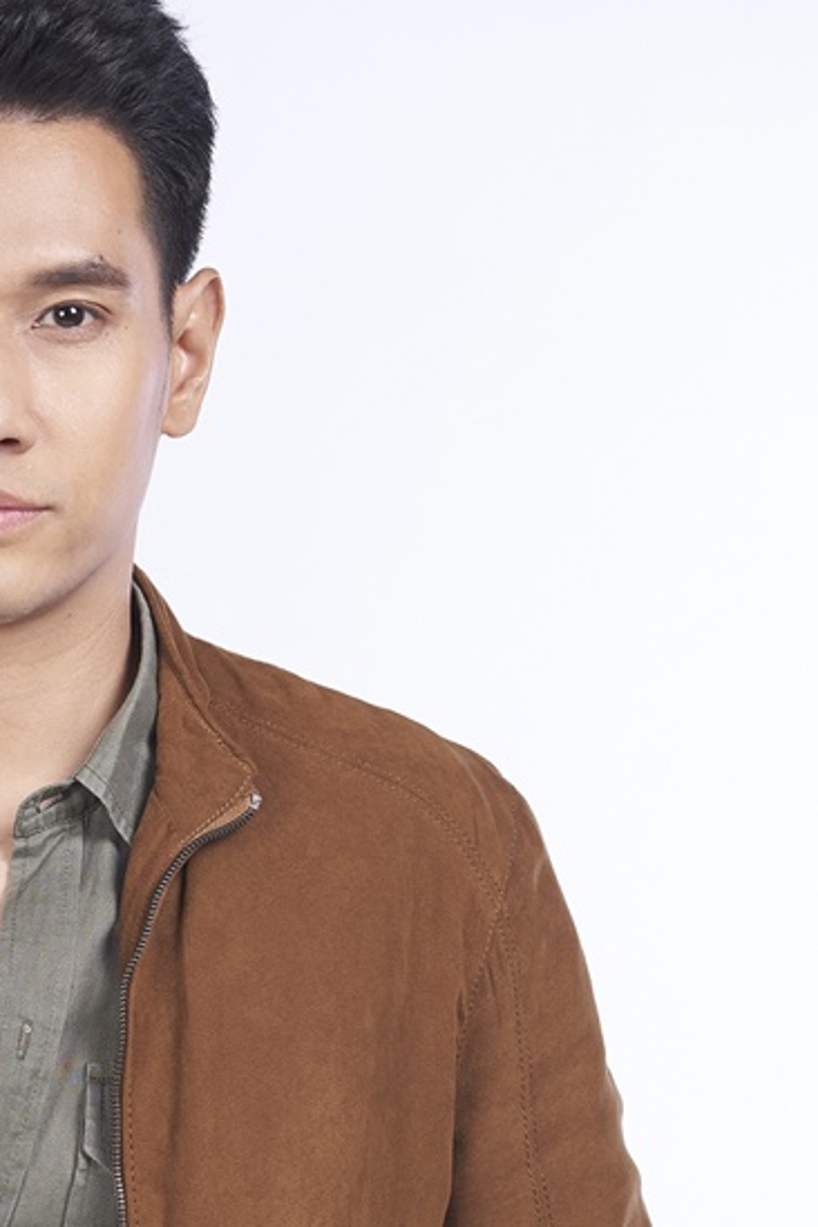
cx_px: -58
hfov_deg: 4.3
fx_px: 10804
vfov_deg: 6.5
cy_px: 1111
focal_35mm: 317
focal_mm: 145
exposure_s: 1/125
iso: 250
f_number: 5.6
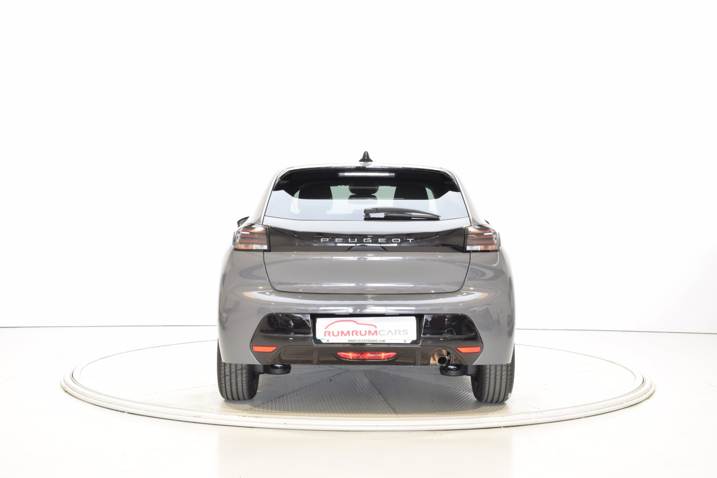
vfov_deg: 28.1
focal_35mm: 48
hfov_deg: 41.1
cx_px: 358
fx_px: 956
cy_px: 239
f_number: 11
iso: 100
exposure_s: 1/2
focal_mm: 32
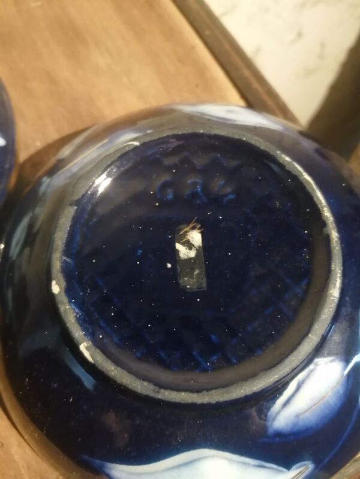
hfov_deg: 53.1
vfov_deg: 67.3
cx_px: 180
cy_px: 240
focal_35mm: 26
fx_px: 361
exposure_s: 1/33.3
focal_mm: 3.6
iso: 400
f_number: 1.8
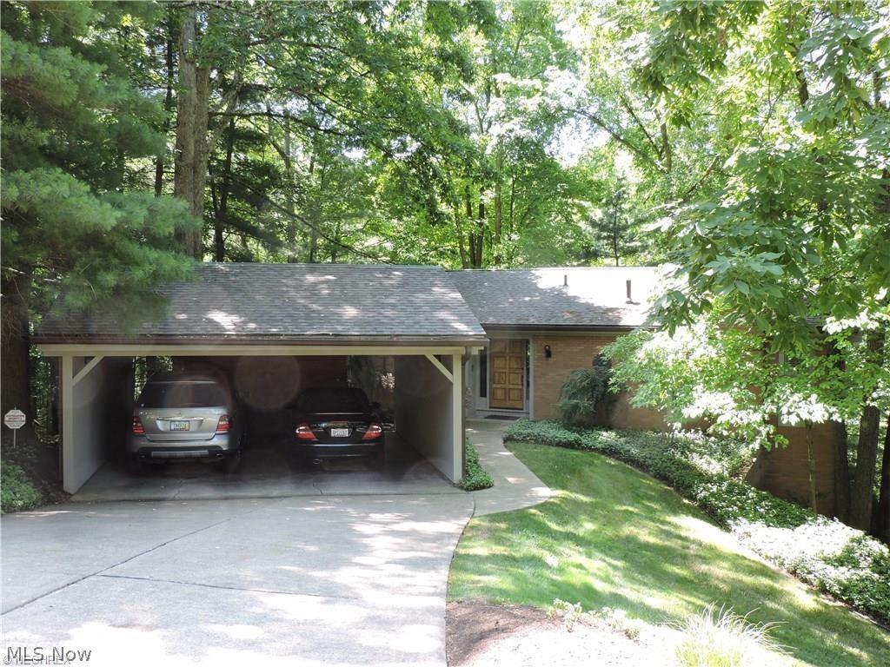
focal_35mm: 35
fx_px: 900
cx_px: 445
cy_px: 334
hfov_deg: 52.6
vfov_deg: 40.7
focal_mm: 6.2
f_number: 3.3
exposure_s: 1/50
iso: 100
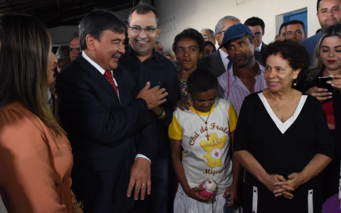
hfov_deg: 51.6
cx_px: 168
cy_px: 98
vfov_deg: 33.5
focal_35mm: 38
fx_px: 353
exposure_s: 1/60
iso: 1600
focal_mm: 22
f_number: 6.3
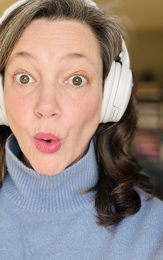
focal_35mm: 40
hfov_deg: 31.8
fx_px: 284
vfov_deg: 49.1
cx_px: 55
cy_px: 113
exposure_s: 1/121
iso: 80
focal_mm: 2.69
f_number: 1.9
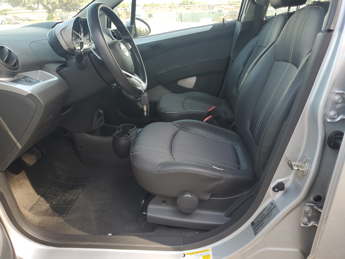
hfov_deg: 67.3
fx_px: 259
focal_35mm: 26
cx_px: 172
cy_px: 130
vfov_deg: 53.1
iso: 50
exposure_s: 1/159
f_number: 1.5
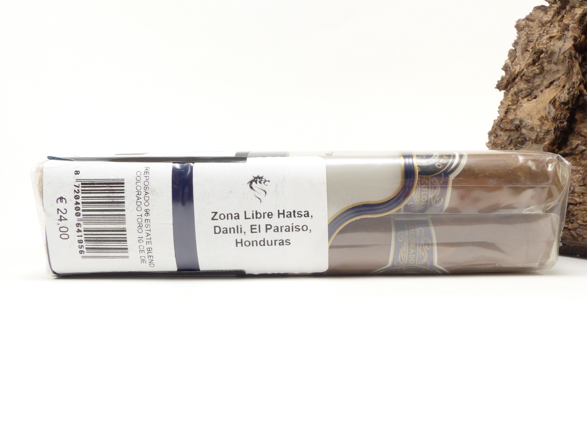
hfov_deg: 54.0
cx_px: 294
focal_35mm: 34
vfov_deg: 41.8
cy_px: 220
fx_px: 577
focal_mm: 6.2
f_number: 8
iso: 200
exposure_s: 1/50
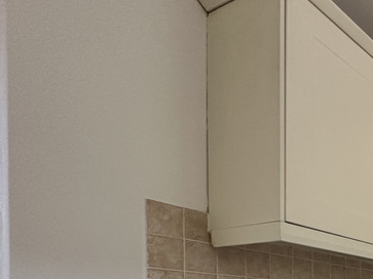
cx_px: 480
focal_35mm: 37
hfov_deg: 35.3
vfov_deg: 32.6
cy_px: 325
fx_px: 399
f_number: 2.2
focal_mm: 2.22
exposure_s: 1/99
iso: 200
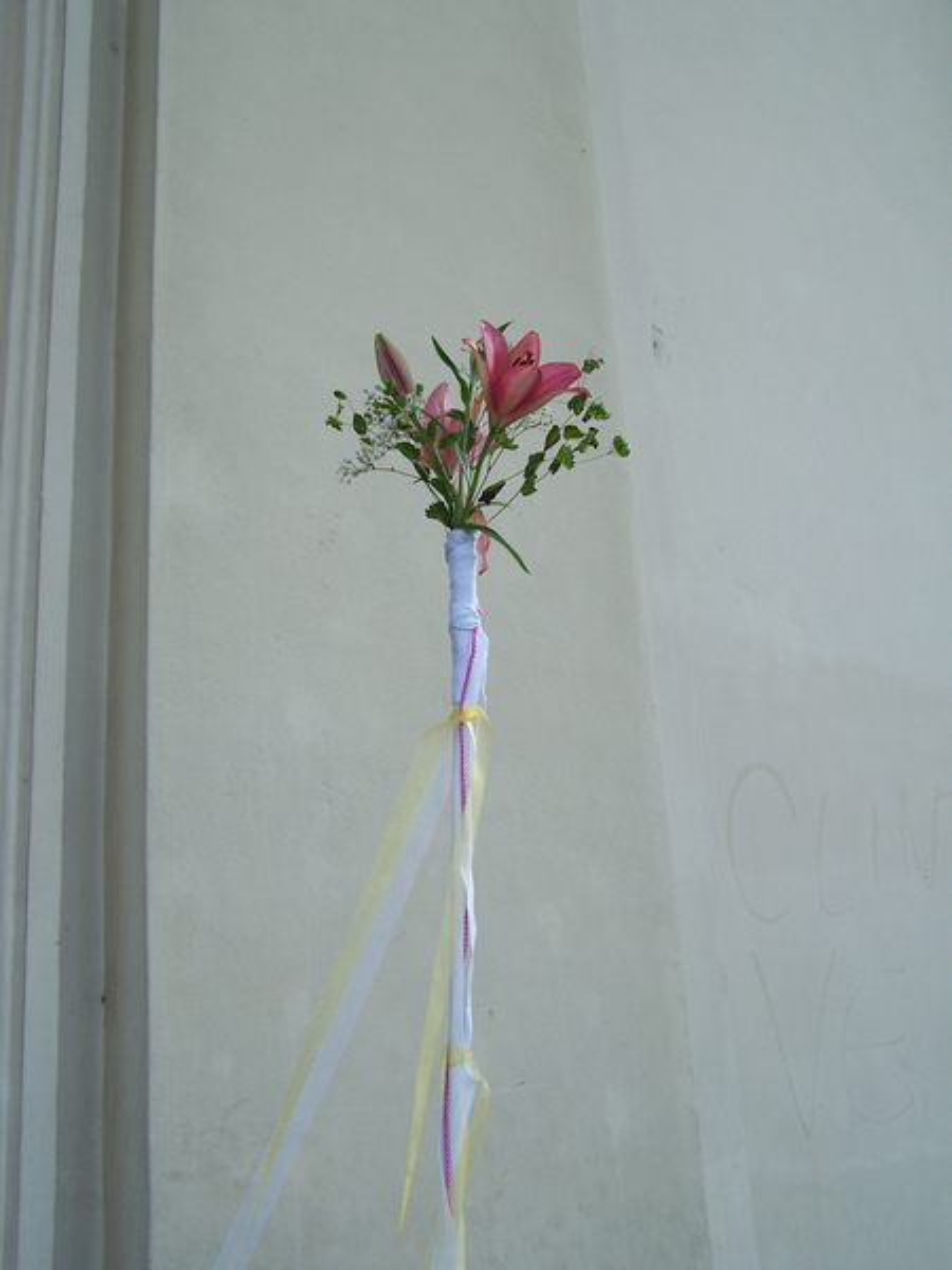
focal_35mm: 38
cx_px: 476
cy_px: 635
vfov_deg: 49.0
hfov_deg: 37.7
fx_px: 1393
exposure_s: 1/160
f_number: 2.8
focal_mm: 6.3
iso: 80
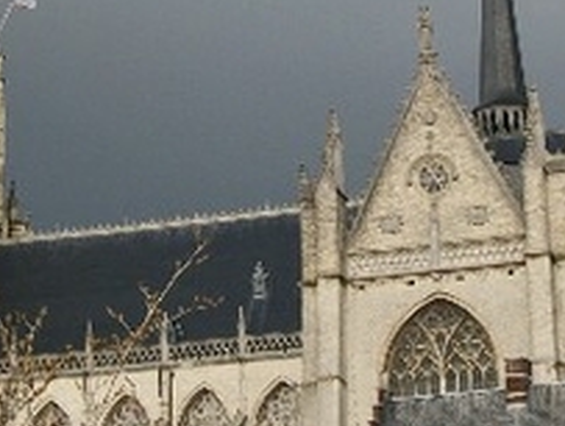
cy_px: 11
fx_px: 1929
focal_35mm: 118
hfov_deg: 16.7
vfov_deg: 12.5
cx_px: 326
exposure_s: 1/100
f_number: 9.9
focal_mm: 7.1
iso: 80
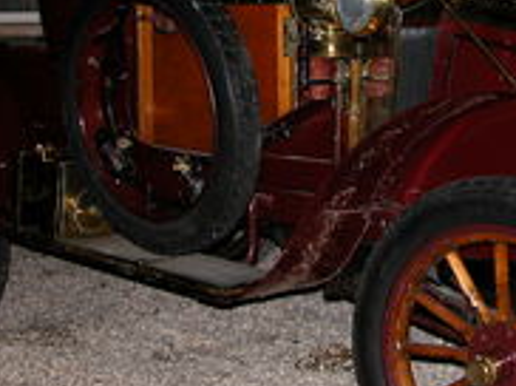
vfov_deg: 19.0
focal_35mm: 77
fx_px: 1146
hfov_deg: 25.0
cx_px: 405
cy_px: 96
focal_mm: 8.9
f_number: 2.8
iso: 100
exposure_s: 1/60
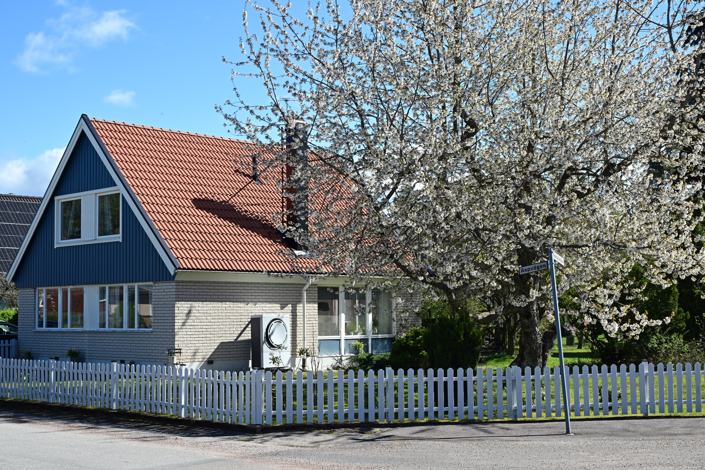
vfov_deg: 27.5
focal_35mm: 49
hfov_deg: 40.3
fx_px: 960
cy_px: 235
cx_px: 352
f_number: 22
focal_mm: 49
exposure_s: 1/160
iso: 720
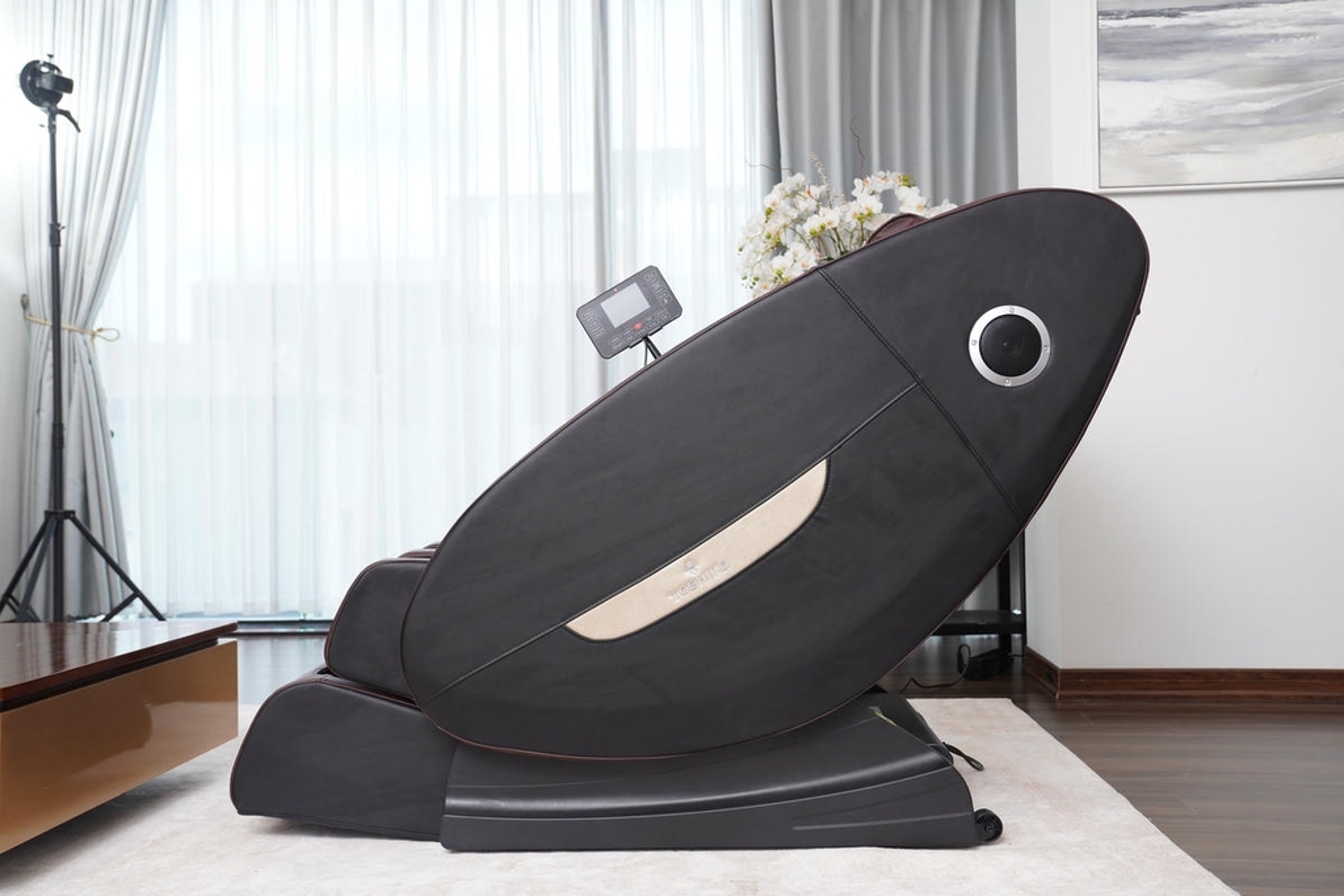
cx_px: 672
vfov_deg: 37.9
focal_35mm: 35
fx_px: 1307
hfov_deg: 54.4
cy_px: 448
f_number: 5.6
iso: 250
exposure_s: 1/125
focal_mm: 35
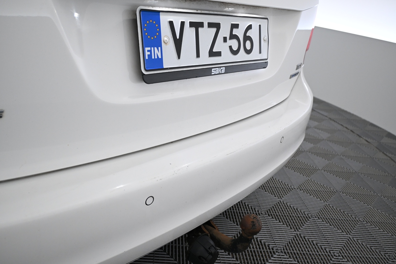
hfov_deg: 60.7
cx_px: 198
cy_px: 132
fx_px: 338
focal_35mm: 31
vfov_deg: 42.6
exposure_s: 1/80
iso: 1000
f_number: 4.5
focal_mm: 20.5
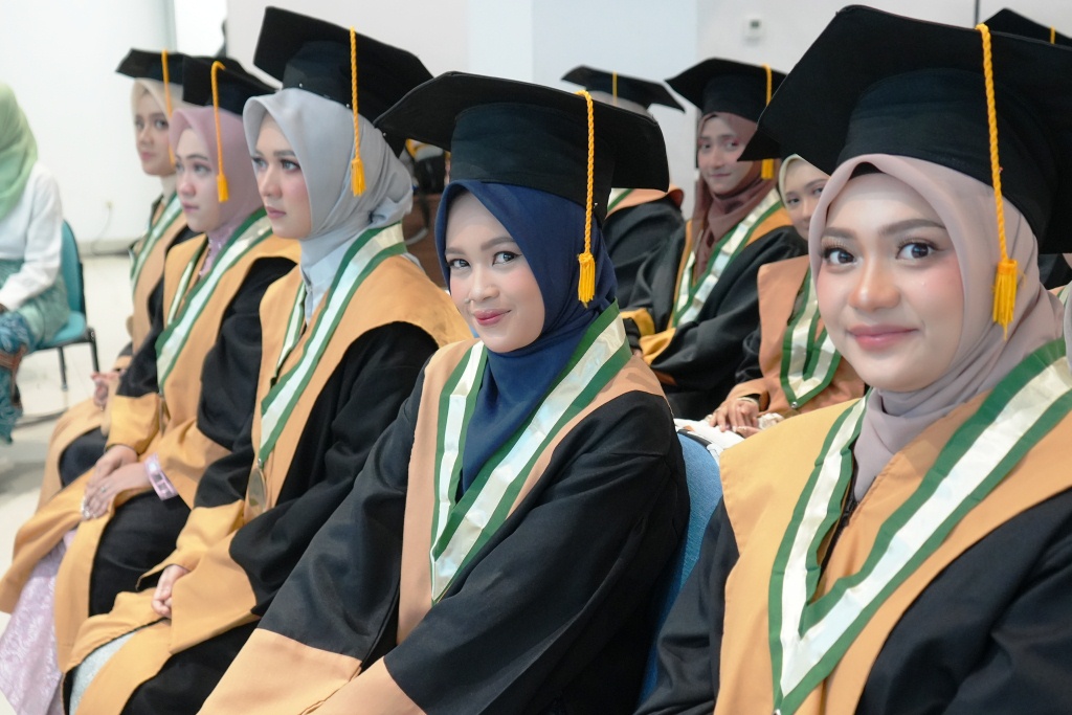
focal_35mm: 42
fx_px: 1251
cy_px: 358
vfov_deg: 31.9
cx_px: 536
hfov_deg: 46.4
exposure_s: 1/160
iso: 3200
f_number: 4
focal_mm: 28
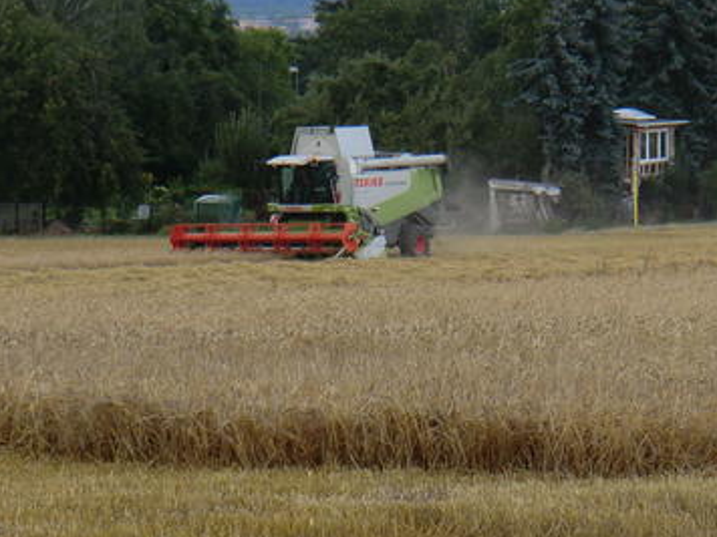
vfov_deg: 6.3
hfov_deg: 8.4
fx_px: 4888
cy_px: 227
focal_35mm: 236
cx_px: 530
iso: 64
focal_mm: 18.8
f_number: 5
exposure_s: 1/100
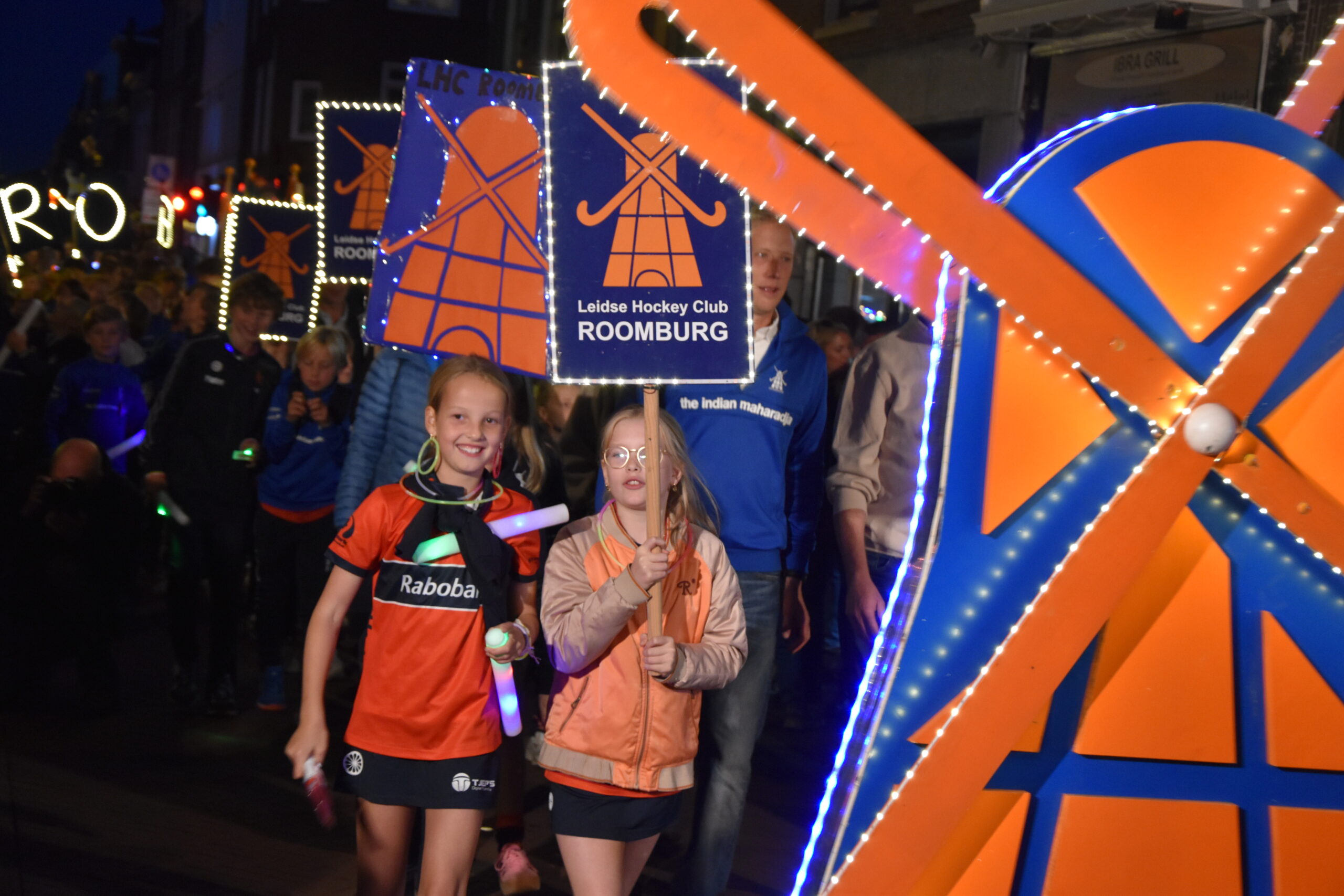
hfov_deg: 29.9
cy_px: 448
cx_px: 672
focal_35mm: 68
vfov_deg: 20.2
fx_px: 2520
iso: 2000
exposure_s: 1/60
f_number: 4.8
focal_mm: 45
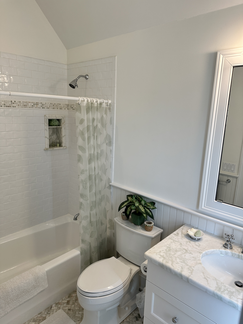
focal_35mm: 24
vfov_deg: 71.6
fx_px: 225
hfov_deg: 56.8
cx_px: 122
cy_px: 162
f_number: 1.78
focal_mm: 6.86
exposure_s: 1/161
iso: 80
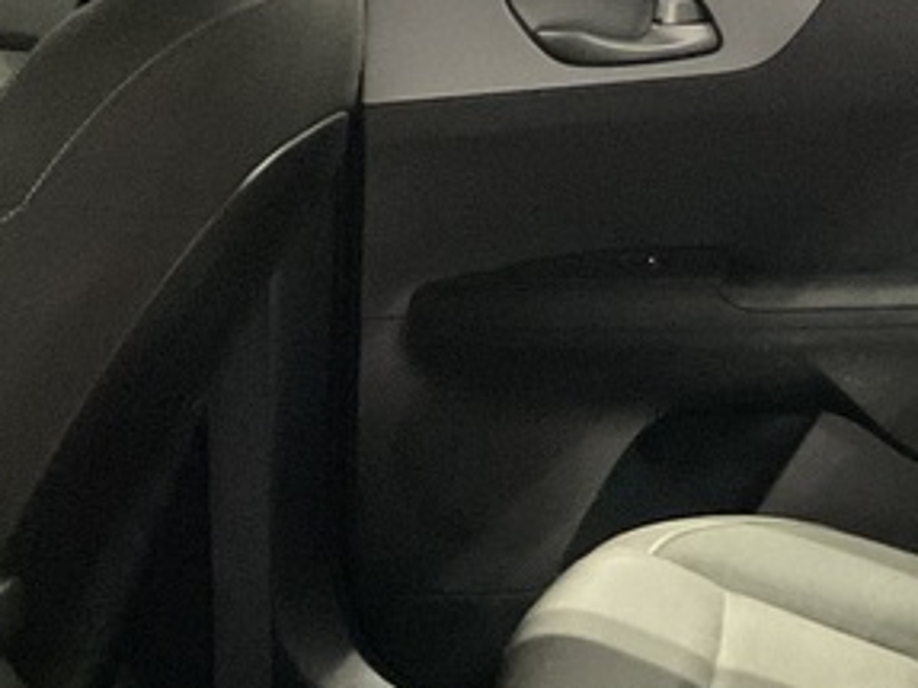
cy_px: 710
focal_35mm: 97
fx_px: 2571
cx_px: 822
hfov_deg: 19.9
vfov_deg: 14.9
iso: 500
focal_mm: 3
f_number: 1.8
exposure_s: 1/24
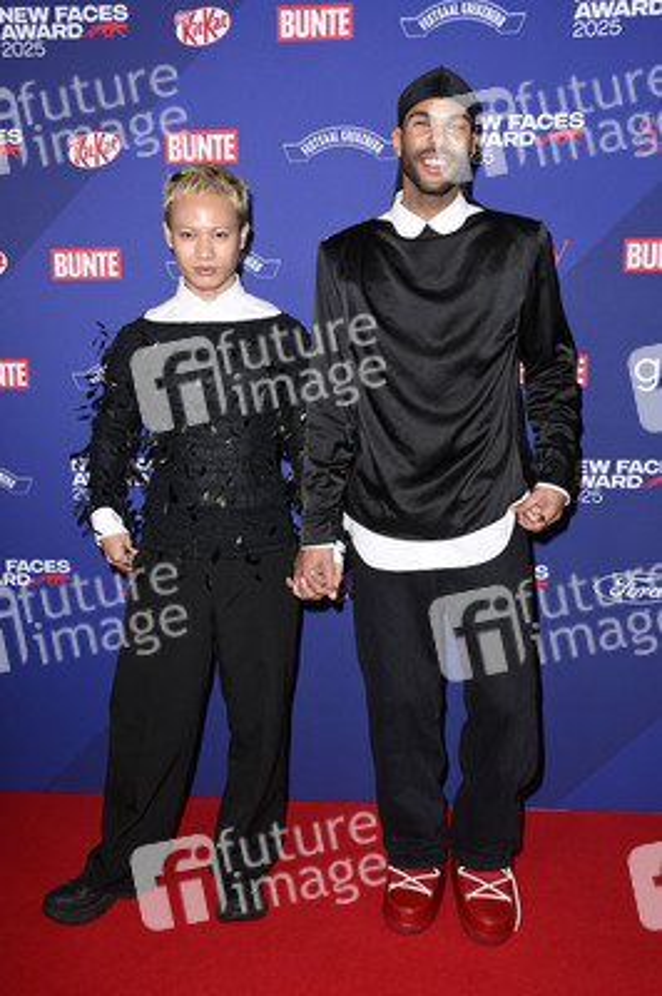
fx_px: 967
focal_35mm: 35
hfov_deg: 37.8
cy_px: 498
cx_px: 331
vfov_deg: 54.5
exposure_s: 1/250
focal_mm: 35
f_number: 6.3
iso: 500
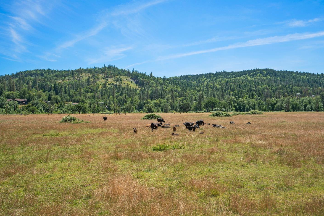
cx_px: 169
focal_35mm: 37
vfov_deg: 35.9
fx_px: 333
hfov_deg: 51.9
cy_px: 107
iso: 100
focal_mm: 35
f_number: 9
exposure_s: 1/200
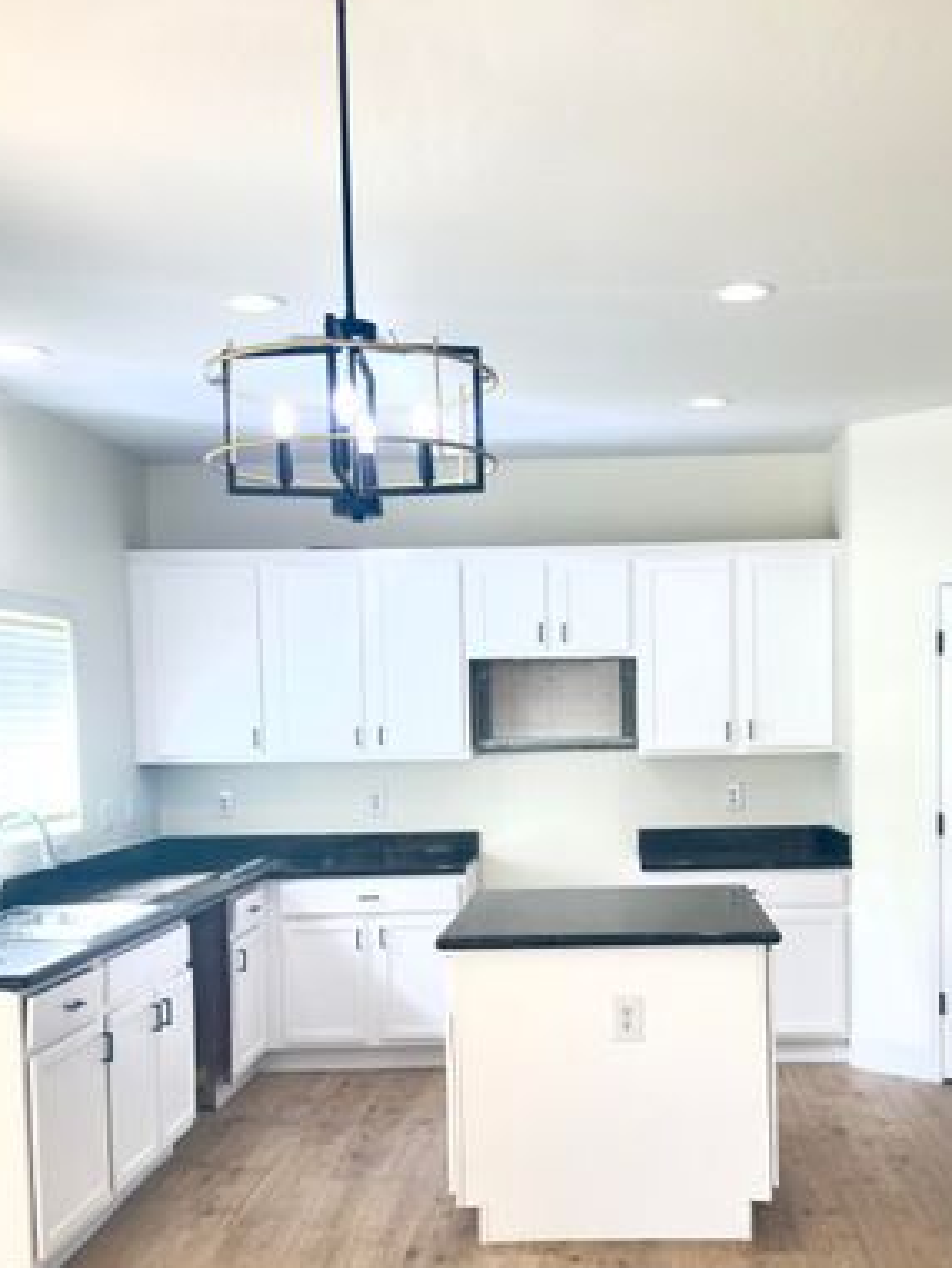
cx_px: 599
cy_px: 790
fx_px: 1539
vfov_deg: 44.4
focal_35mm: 42
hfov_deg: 34.2
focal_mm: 6.76
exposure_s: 1/310
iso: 100
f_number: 1.78
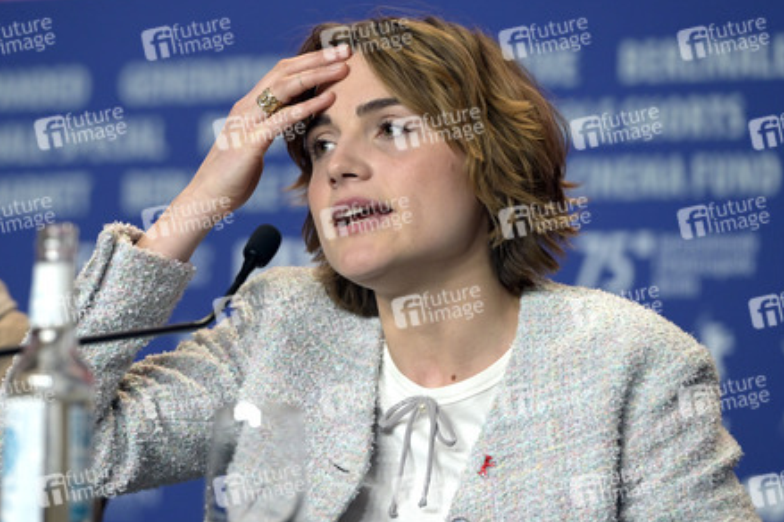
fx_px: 4026
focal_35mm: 185
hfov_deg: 11.1
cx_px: 390
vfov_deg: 7.4
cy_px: 263
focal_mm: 180
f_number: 4
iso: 2000
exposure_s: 1/320
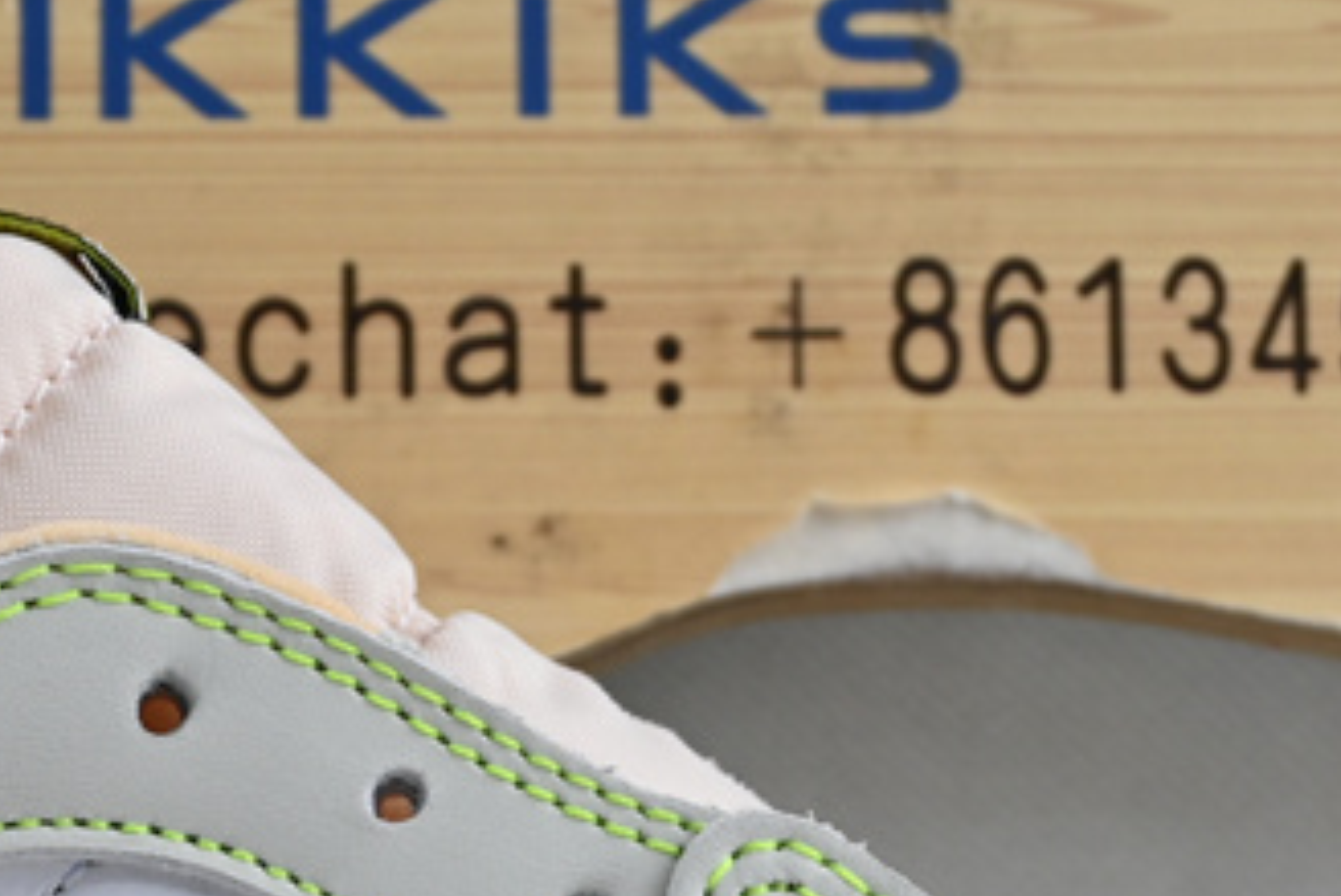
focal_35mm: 192
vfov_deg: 7.1
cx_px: 397
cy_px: 1252
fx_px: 7148
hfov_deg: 10.7
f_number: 5.3
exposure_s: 1/50
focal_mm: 35
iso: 100
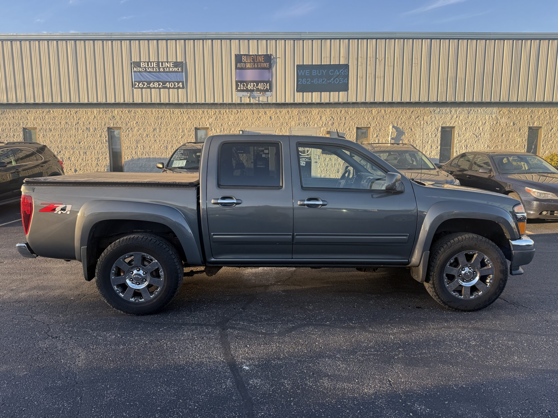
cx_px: 279
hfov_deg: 71.6
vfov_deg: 56.8
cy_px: 209
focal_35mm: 24
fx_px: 387
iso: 80
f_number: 1.78
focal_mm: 6.76
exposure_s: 1/735
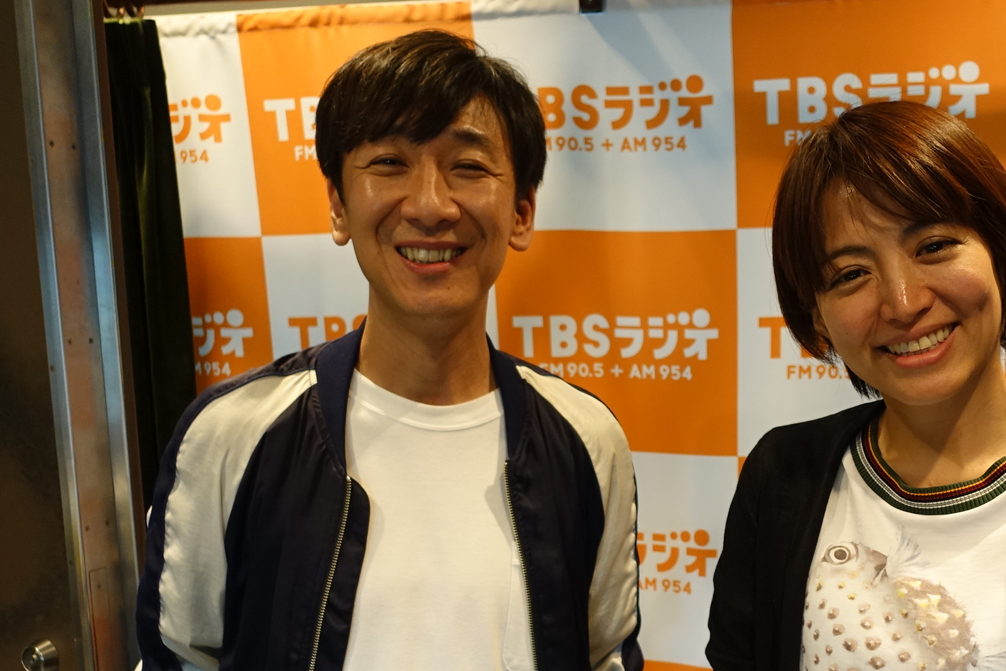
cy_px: 505
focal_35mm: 41
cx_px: 657
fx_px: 1146
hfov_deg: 46.8
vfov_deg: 32.0
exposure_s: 1/30
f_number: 1.8
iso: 400
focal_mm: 8.8
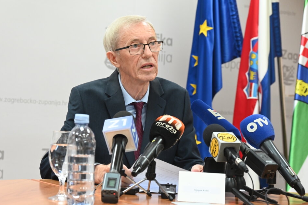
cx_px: 148
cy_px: 103
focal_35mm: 79
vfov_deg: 17.2
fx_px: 675
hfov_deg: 25.7
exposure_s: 1/80
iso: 2800
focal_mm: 73
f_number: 6
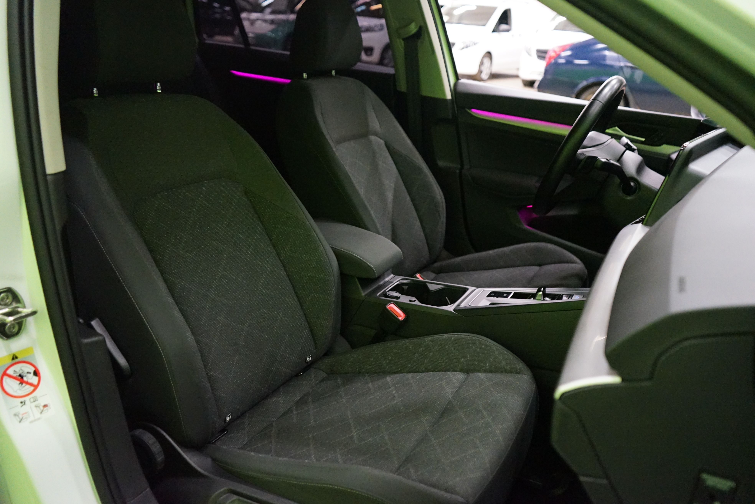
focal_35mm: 28
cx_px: 378
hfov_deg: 65.5
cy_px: 252
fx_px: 587
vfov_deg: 46.4
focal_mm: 28
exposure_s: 1/40
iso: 6400
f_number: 3.5
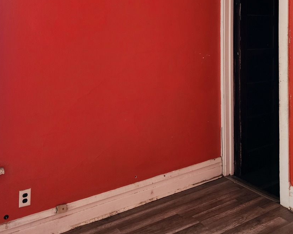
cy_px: 52
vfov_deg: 37.1
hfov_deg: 46.5
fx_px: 338
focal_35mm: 39
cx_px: 178
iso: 400
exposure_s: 1/120
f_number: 1.8
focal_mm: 6.4
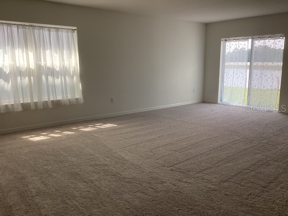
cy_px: 108
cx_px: 144
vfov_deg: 45.4
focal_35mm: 31
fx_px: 258
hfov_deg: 58.4
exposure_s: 1/120
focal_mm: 3.3
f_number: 2.4
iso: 64
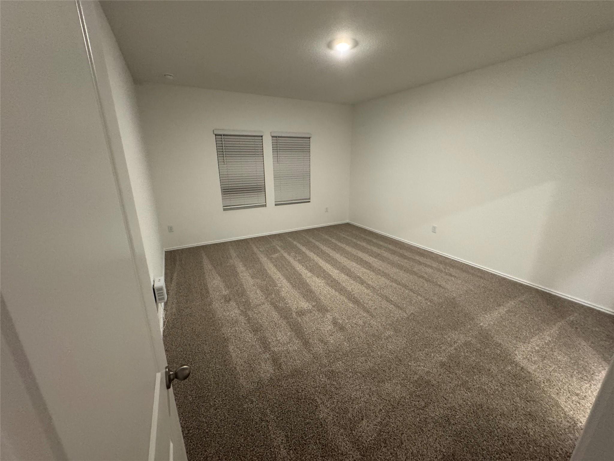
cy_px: 230
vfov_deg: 85.7
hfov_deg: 102.1
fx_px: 248
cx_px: 307
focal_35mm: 14
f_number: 2.2
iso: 500
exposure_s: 1/60
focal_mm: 2.22
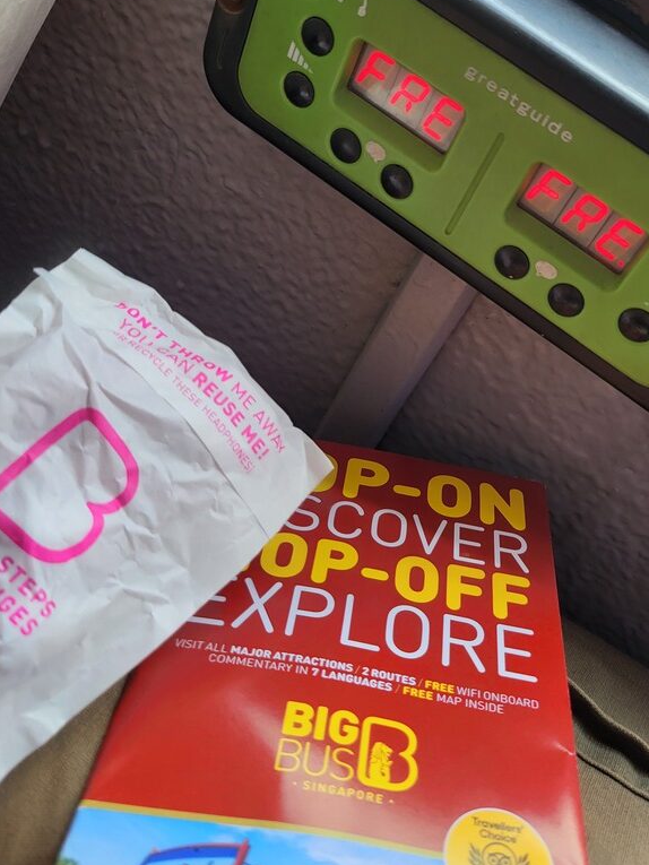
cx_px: 404
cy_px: 349
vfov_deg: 53.6
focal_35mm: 34
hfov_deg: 41.5
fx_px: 850
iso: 40
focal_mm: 5.4
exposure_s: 1/175
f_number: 1.8
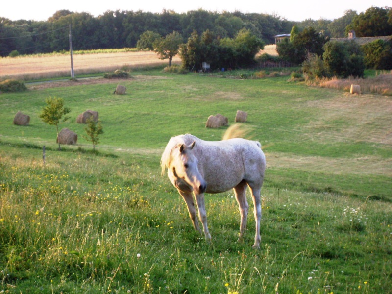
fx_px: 1291
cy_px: 147
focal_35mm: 114
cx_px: 196
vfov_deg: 13.0
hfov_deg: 17.3
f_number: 5.6
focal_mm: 18.9
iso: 160
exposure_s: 1/90
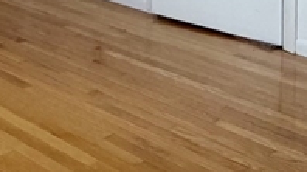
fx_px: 643
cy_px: -184
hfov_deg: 25.6
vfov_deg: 13.0
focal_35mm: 79
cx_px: 6
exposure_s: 1/120
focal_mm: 2.22
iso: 320
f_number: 2.2
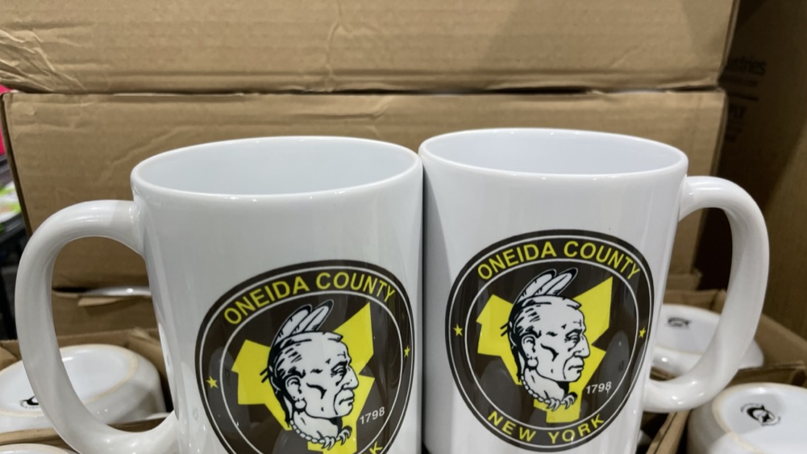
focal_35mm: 29
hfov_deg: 66.1
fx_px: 621
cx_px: 412
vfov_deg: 39.7
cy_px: 302
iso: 64
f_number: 1.6
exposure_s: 1/120
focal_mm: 4.2
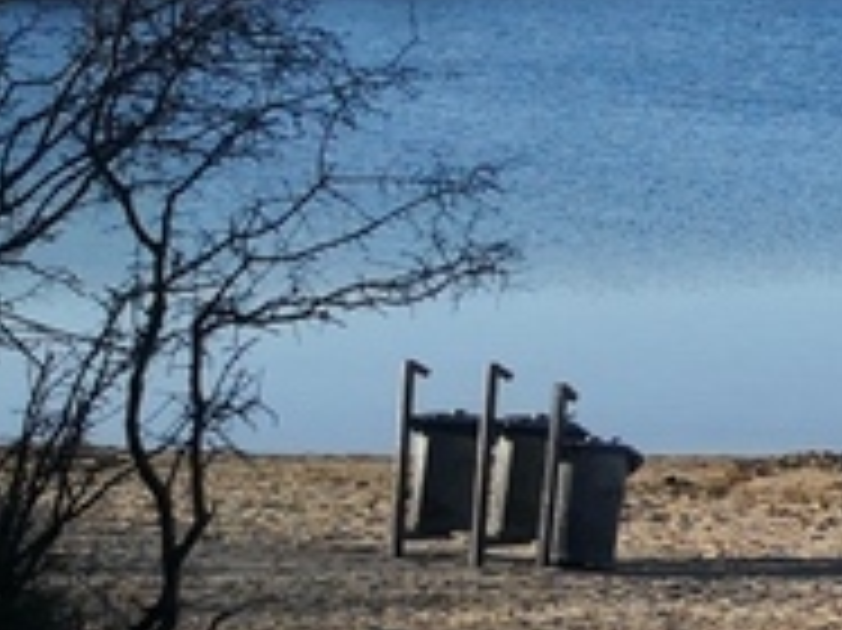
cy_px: -14
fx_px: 3598
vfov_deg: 9.9
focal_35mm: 148
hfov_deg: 10.5
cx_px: 2292
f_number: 1.6
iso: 50
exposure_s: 1/1575
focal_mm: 3.95
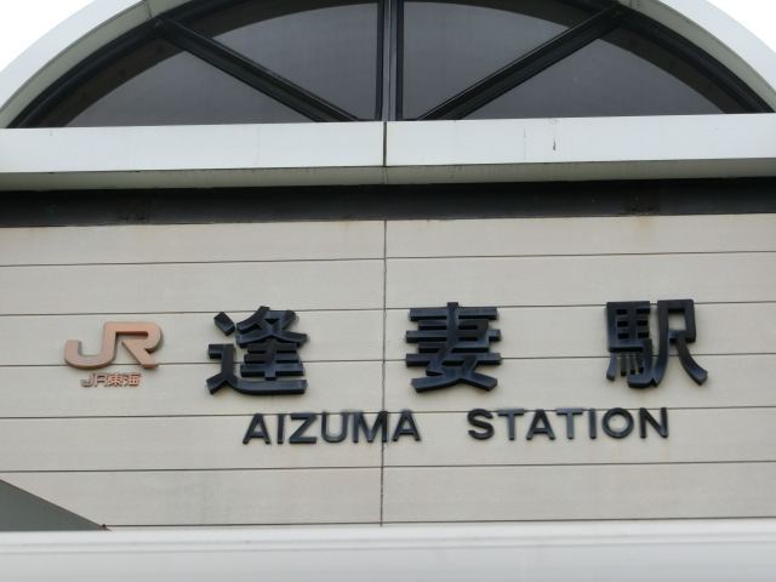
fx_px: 2399
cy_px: 291
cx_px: 388
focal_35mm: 107
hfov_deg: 18.4
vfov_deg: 13.8
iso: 160
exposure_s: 1/125
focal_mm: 19.1
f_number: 5.7
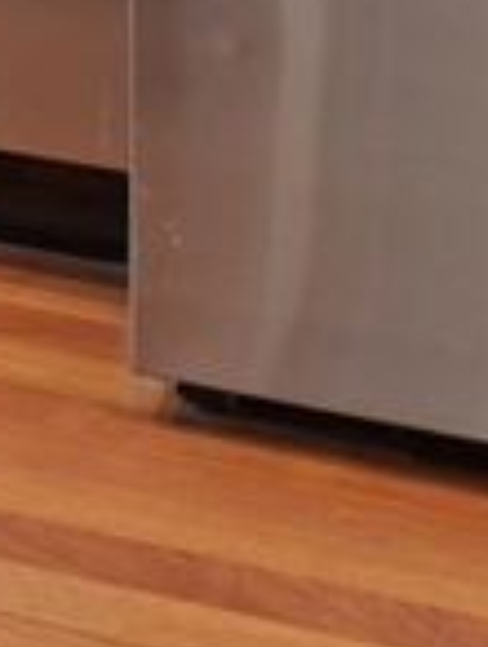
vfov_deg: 10.8
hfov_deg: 8.3
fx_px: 2999
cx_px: -796
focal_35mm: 160
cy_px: -829
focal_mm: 15
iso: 800
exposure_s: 1/50
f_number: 4
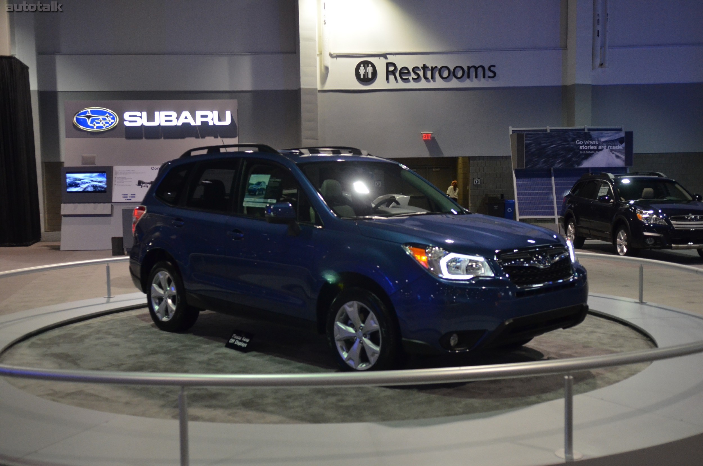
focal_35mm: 39
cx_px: 352
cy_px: 233
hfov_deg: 49.6
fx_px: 760
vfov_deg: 34.1
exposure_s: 1/80
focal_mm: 26
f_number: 2.8
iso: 1600
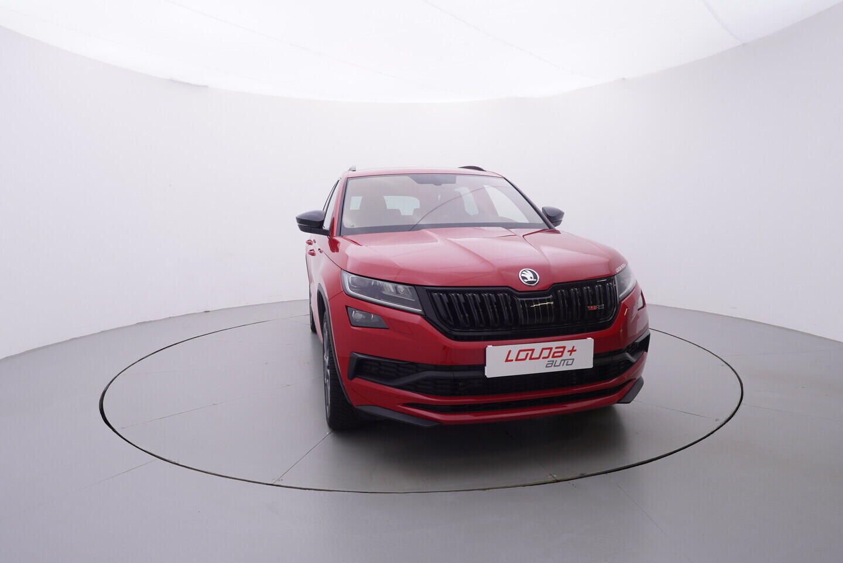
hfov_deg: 77.3
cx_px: 422
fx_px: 527
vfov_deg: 56.2
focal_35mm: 22
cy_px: 282
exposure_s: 1/80
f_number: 5
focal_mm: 15
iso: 200
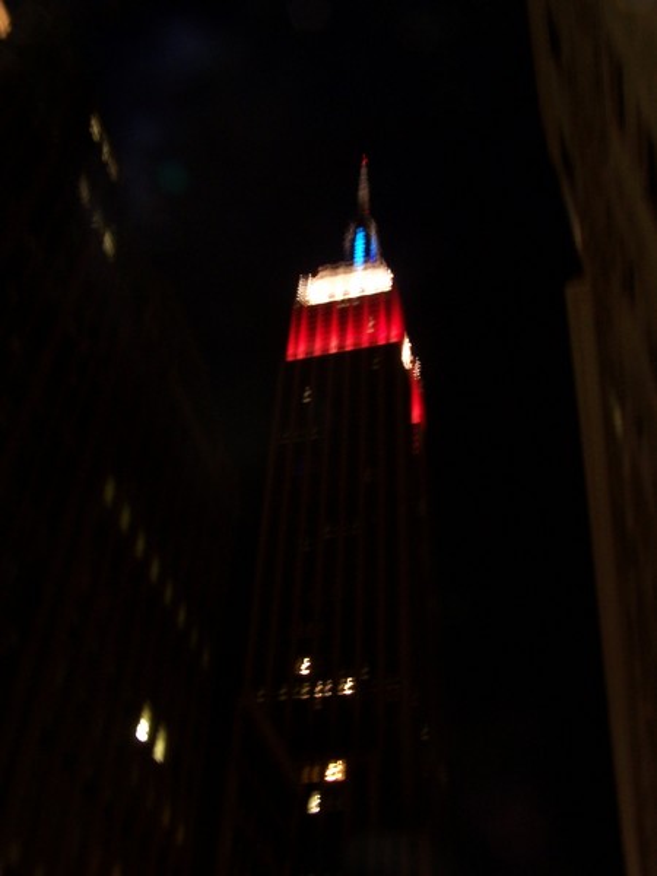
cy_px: 438
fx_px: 962
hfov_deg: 37.7
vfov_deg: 49.0
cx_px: 328
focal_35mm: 38
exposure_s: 2
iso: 80
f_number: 5.6
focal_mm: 6.3
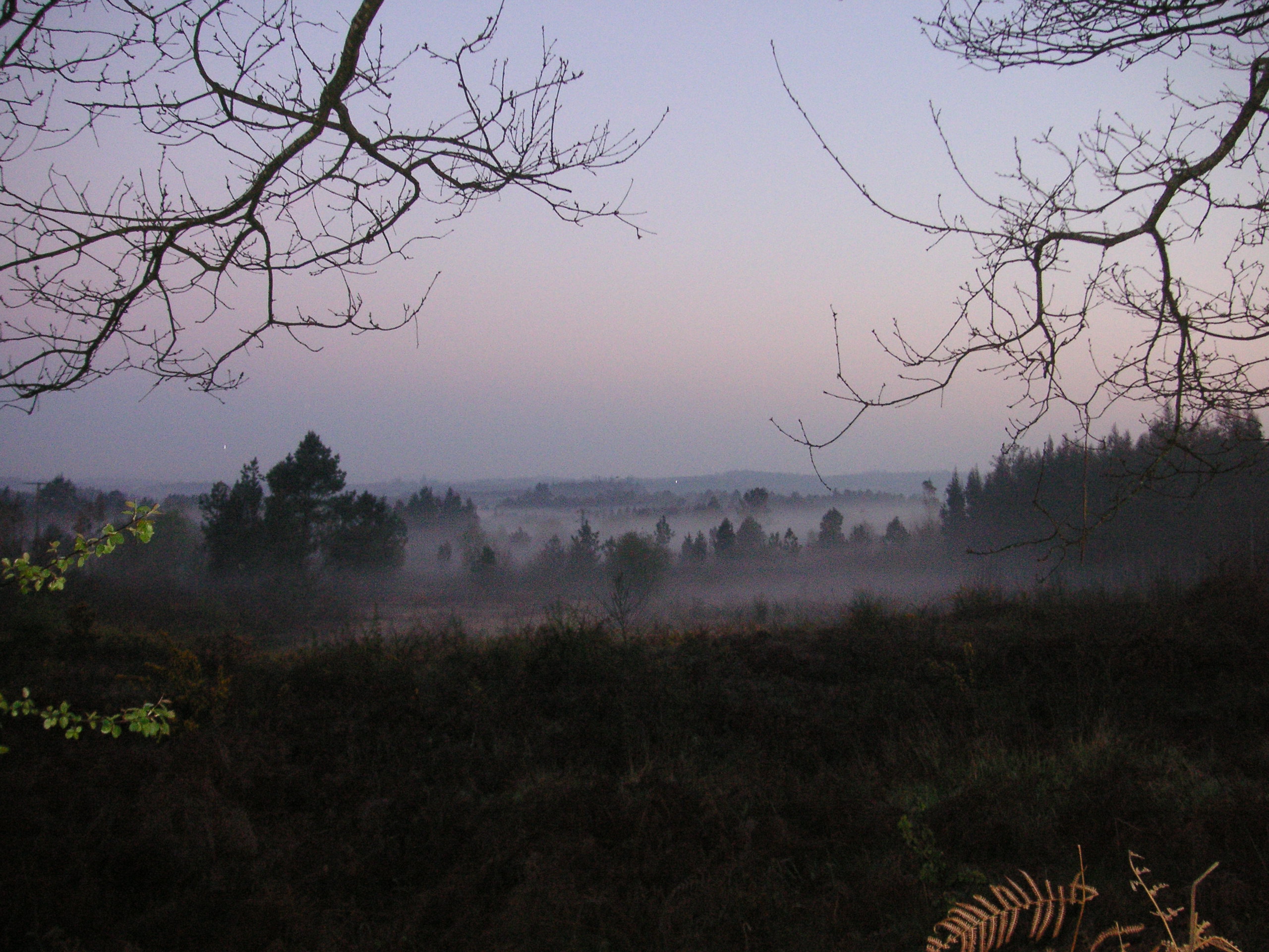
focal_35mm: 37
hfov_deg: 50.1
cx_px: 634
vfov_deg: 38.7
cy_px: 476
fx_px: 1356
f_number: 2.8
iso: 160
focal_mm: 6.1
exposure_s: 1/45
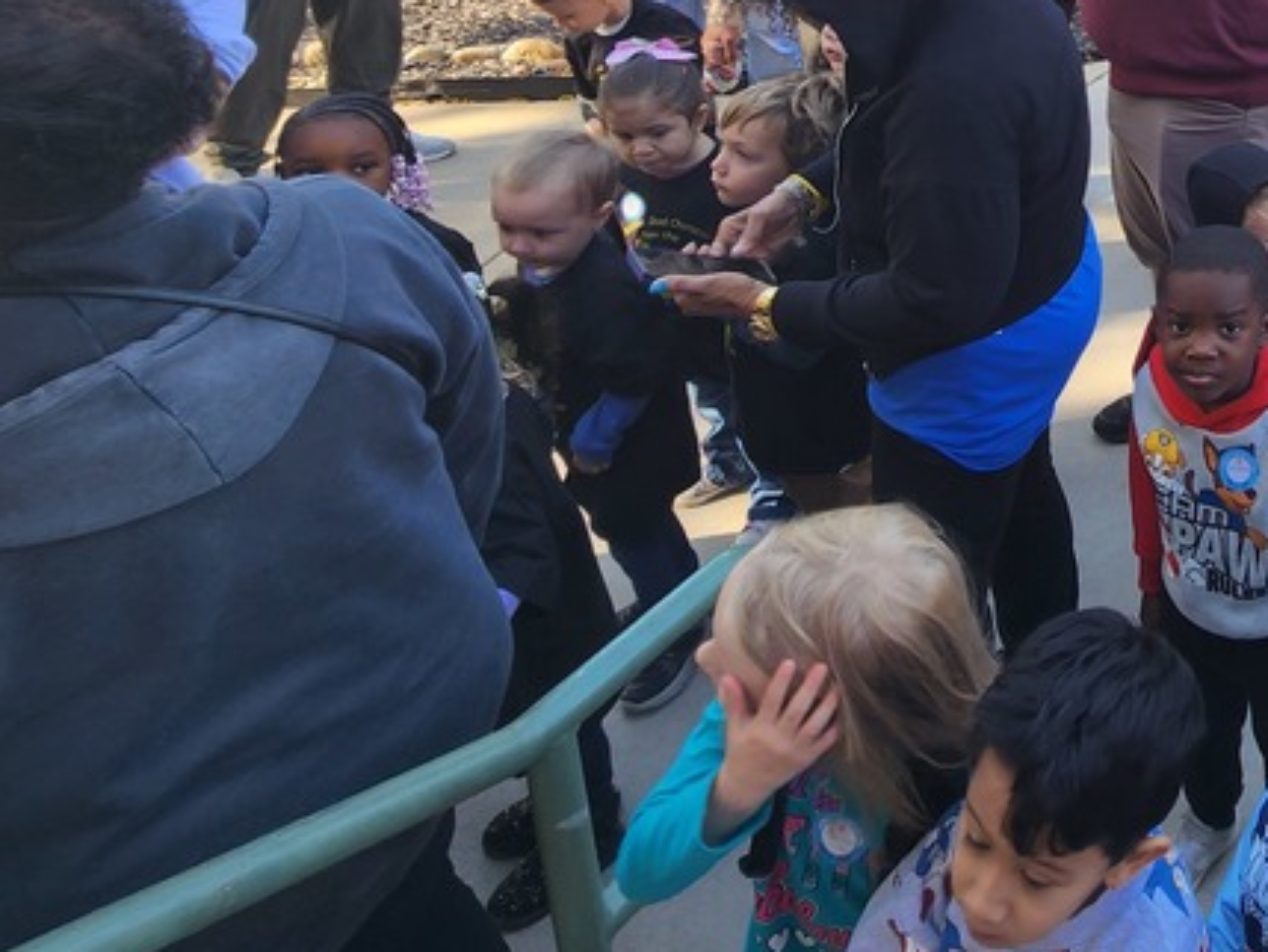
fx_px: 1136
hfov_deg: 43.8
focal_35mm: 31
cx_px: 1416
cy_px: -9
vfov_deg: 39.8
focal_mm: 2.2
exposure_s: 1/150
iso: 50
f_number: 2.2
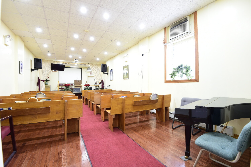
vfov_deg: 73.7
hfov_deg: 96.7
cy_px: 84
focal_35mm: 16
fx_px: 112
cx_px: 126
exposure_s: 1/1.6
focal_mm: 16
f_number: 8
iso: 250
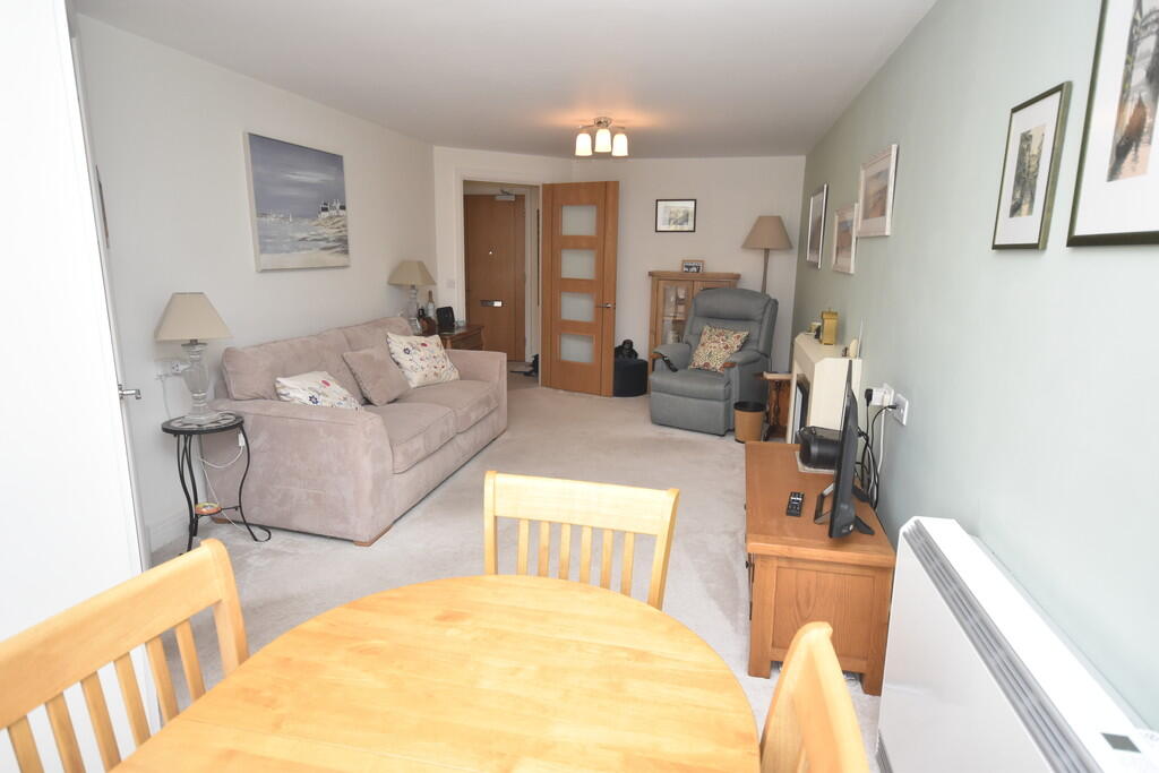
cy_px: 386
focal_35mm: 21
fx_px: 676
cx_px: 580
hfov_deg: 81.2
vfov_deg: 59.5
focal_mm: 14
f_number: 4.8
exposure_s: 1/200
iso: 800
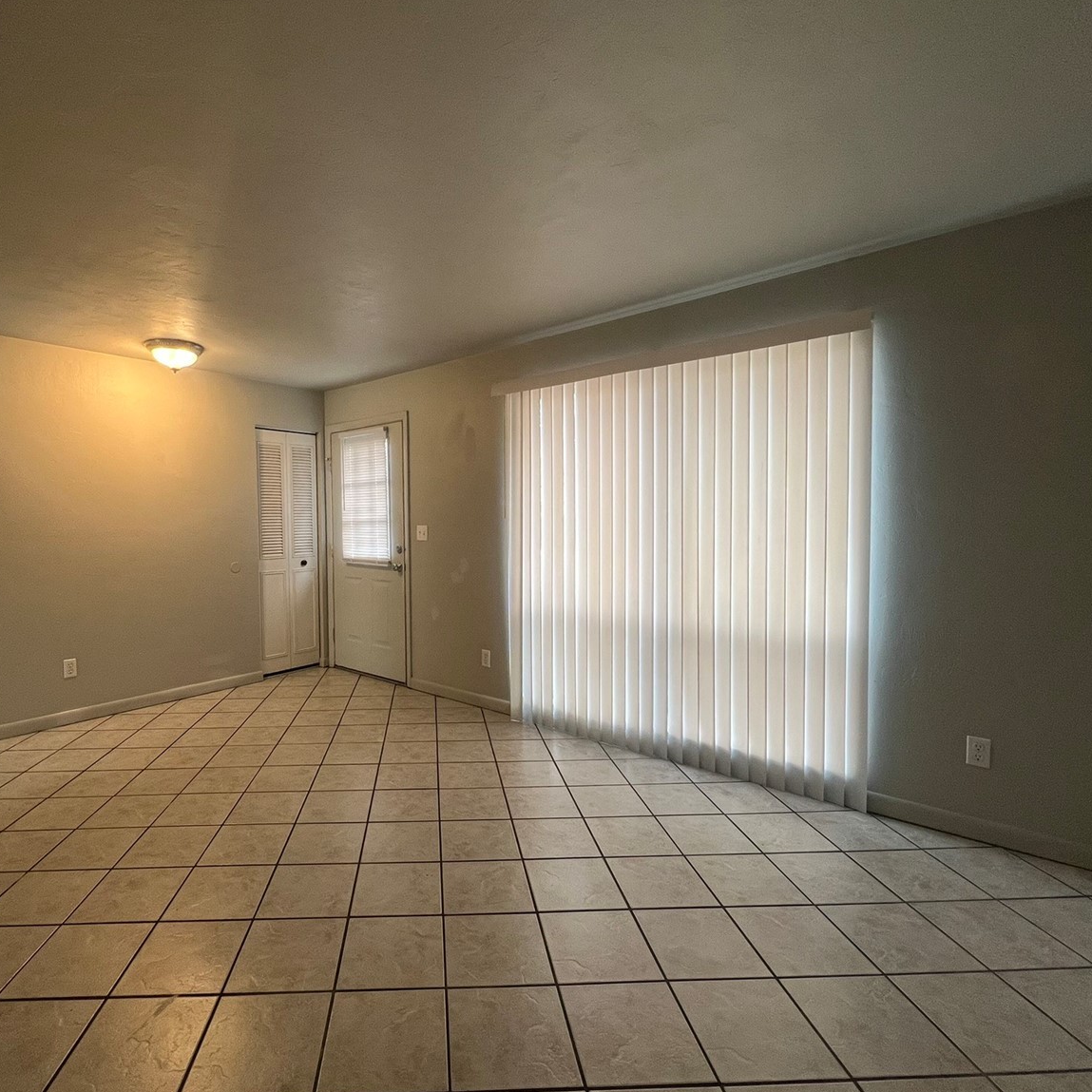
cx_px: 443
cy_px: 543
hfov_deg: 86.5
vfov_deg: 87.4
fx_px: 571
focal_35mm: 16
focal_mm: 1.57
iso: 200
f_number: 1.8
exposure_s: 1/120
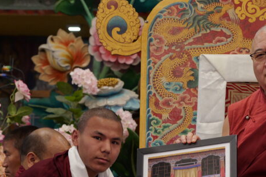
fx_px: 1396
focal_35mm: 189
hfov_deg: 10.9
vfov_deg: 7.2
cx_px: 201
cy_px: 144
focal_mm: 85
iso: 3200
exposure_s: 1/125
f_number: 4
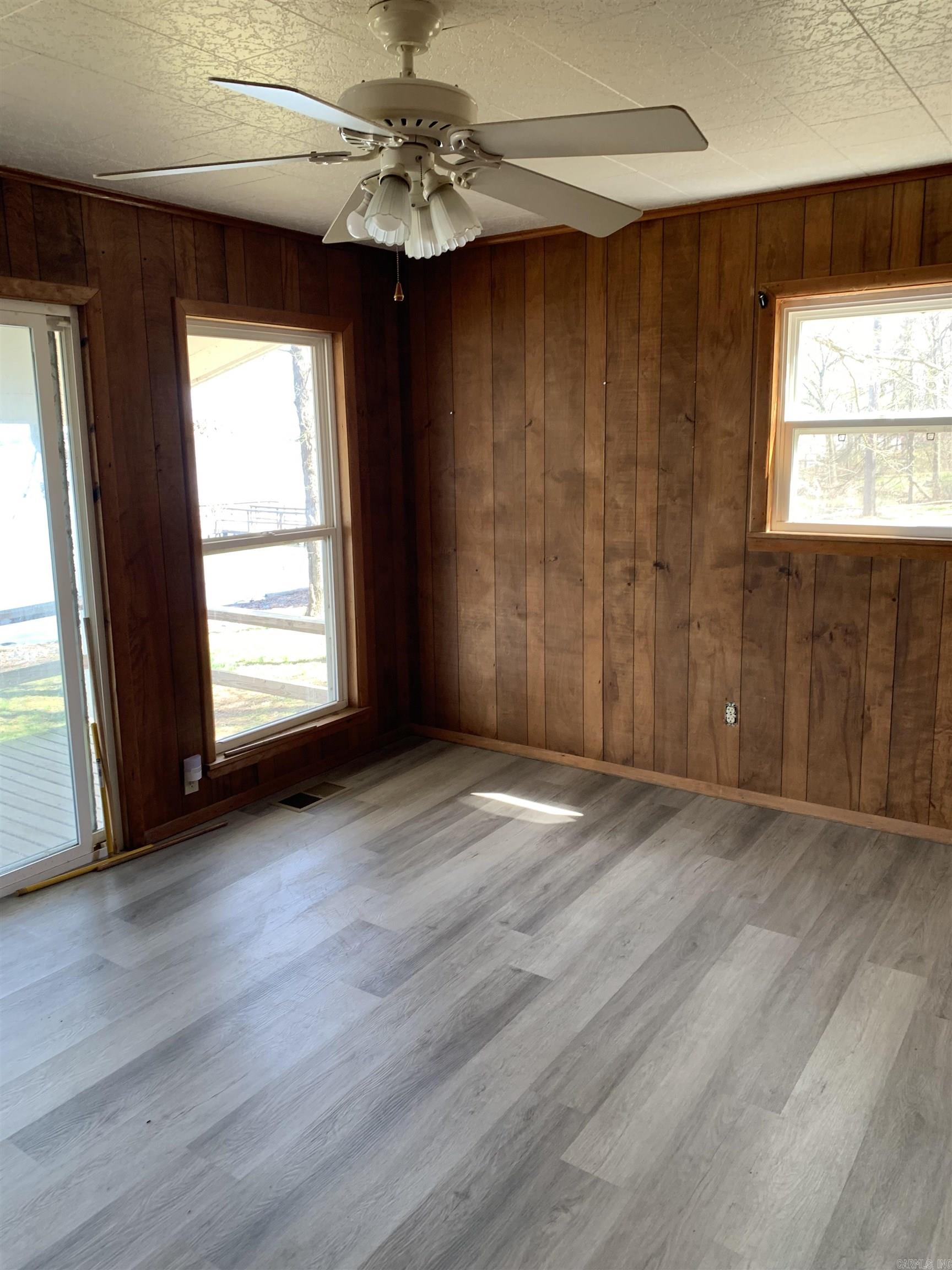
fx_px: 953
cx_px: 476
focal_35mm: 26
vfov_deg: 67.3
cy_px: 635
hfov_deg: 53.1
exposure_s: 1/91
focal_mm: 4.25
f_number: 1.8
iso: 100
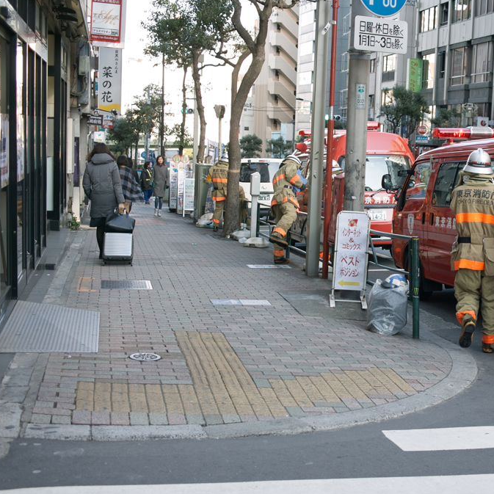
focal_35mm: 53
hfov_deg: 31.7
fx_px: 856
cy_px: 247
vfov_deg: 32.2
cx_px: 366
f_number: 2.8
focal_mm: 24.2
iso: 100
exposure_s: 1/100
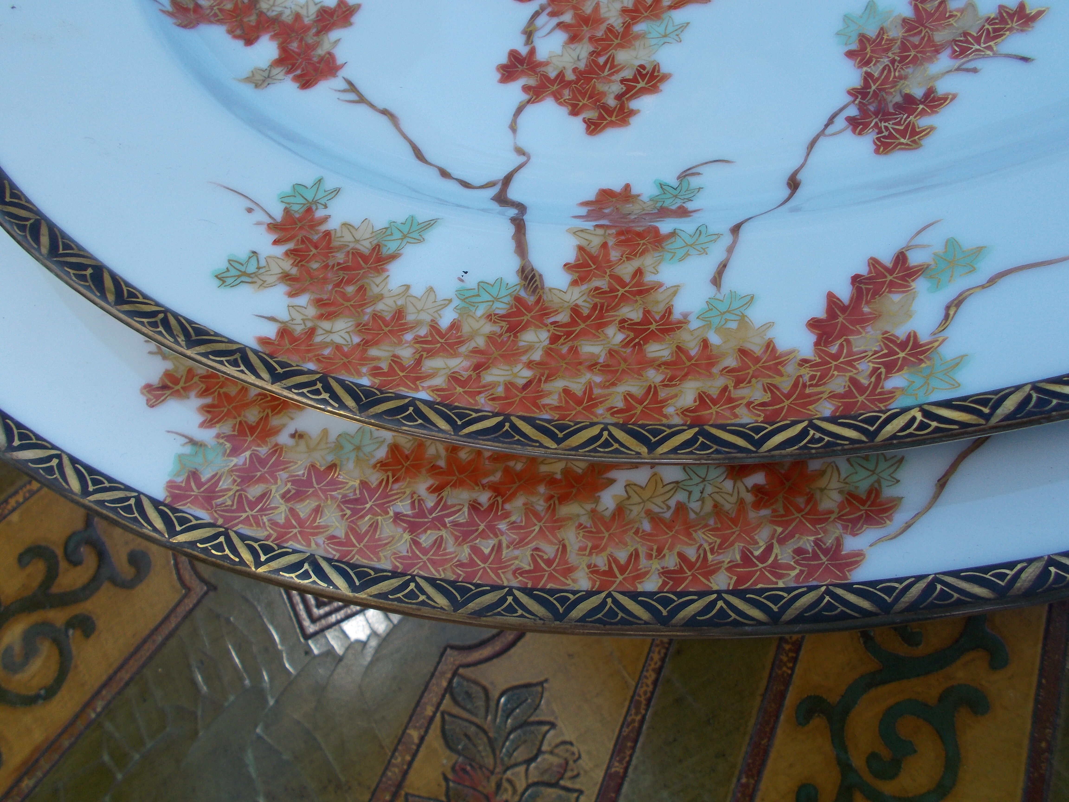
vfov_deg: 46.8
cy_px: 401
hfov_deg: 60.0
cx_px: 534
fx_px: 926
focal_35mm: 30
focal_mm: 5.3
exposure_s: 1/100
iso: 80
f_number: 3.4
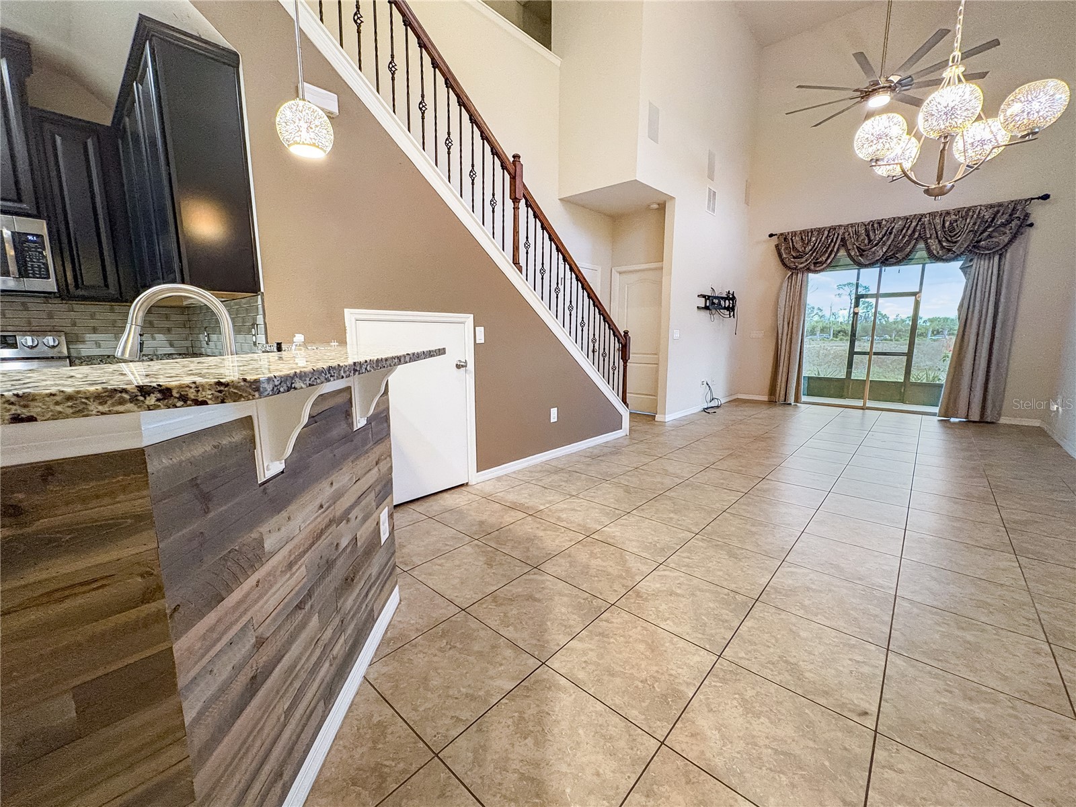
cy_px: 404
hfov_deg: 102.1
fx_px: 435
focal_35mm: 14
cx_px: 538
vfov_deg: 85.7
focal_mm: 2.22
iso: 500
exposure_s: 1/60
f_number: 2.2
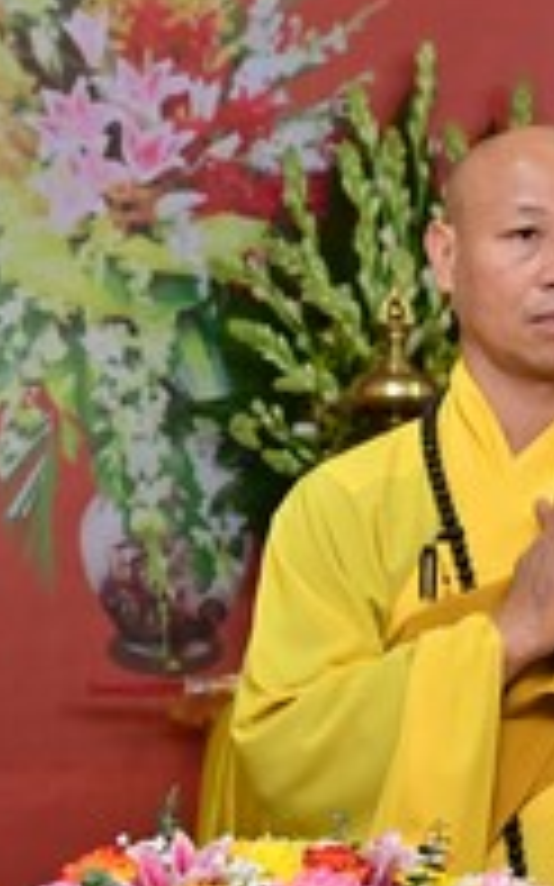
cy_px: 486
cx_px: -468
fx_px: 4714
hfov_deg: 6.6
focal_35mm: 195
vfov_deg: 10.8
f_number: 6.3
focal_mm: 58
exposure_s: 1/160
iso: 1600
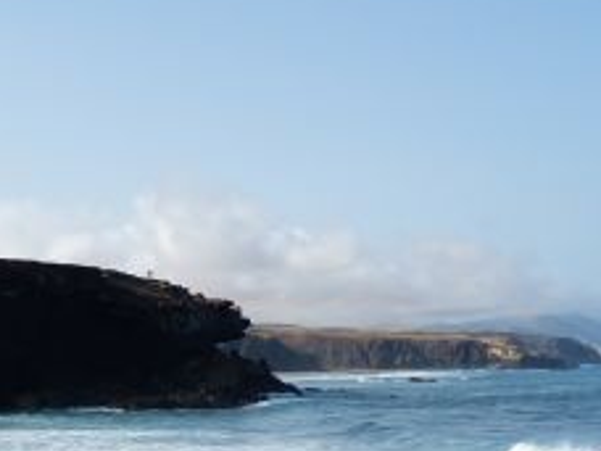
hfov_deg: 23.5
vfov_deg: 18.2
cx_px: -26
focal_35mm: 79
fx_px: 1372
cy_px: 455
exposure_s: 1/1300
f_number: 4
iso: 100
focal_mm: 6.4
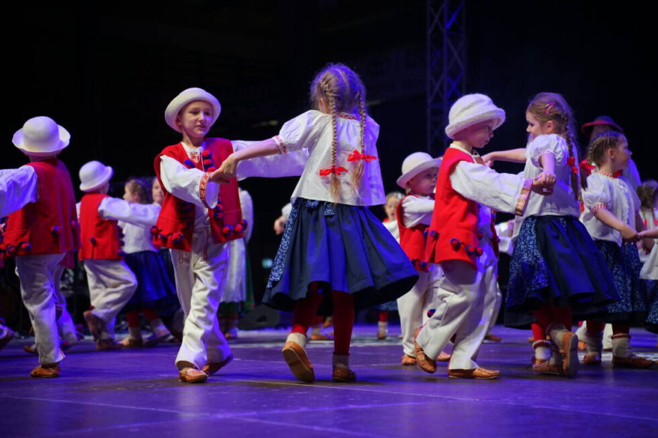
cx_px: 329
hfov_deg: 27.0
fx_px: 1371
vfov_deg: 18.2
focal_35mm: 75
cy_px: 219
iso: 1250
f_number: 2.8
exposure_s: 1/400
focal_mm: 75
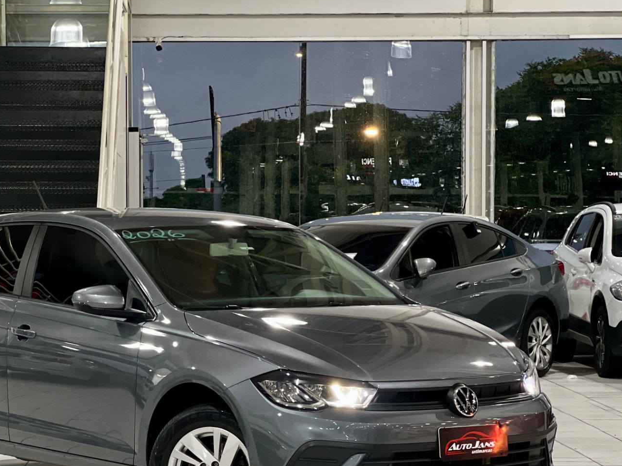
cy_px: 333
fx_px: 2066
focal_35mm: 115
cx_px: 241
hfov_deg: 17.1
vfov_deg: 12.8
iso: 320
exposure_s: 1/30
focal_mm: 9
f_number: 2.8
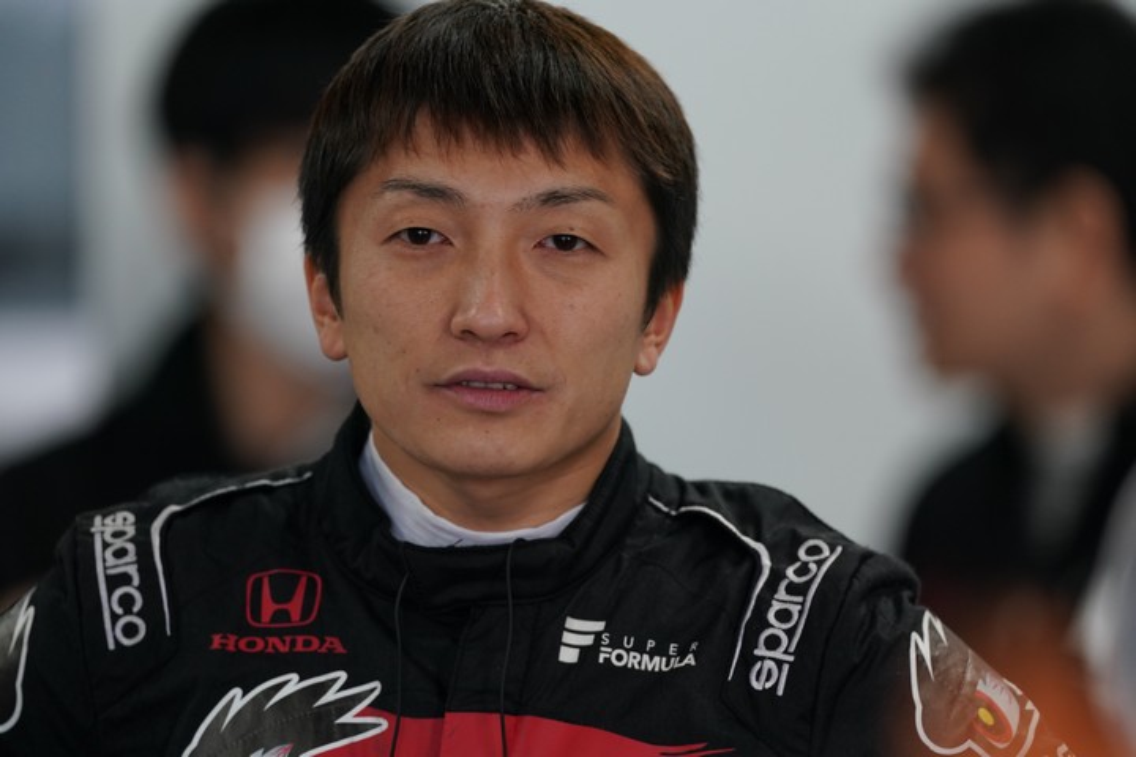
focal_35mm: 600
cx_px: 568
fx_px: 18932
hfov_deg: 3.4
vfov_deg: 2.3
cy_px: 378
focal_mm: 600
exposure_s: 1/200
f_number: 4
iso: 1600
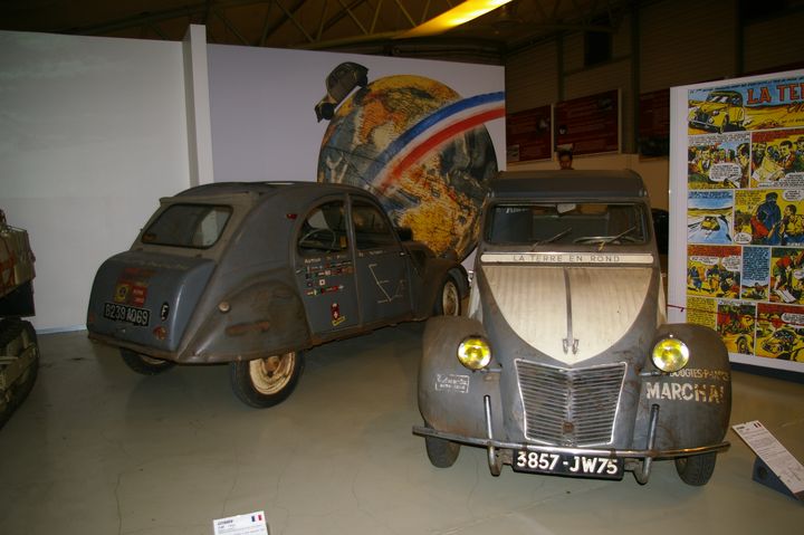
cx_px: 402
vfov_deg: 47.9
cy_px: 268
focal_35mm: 27
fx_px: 603
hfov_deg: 67.4
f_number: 3.5
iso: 200
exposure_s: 1/30
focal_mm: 18
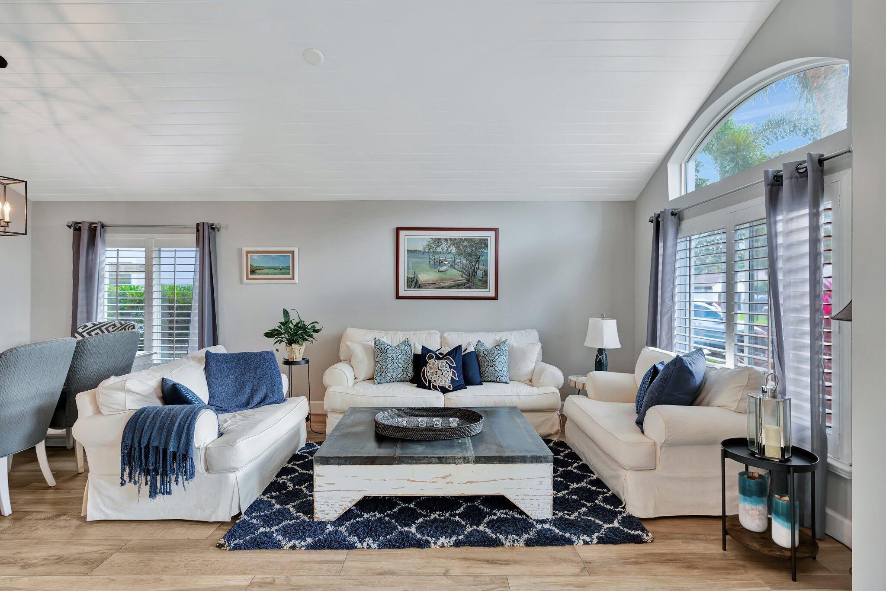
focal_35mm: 17
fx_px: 418
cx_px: 443
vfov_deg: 70.5
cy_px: 296
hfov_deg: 93.3
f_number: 5.6
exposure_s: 1/2
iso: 100
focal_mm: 17
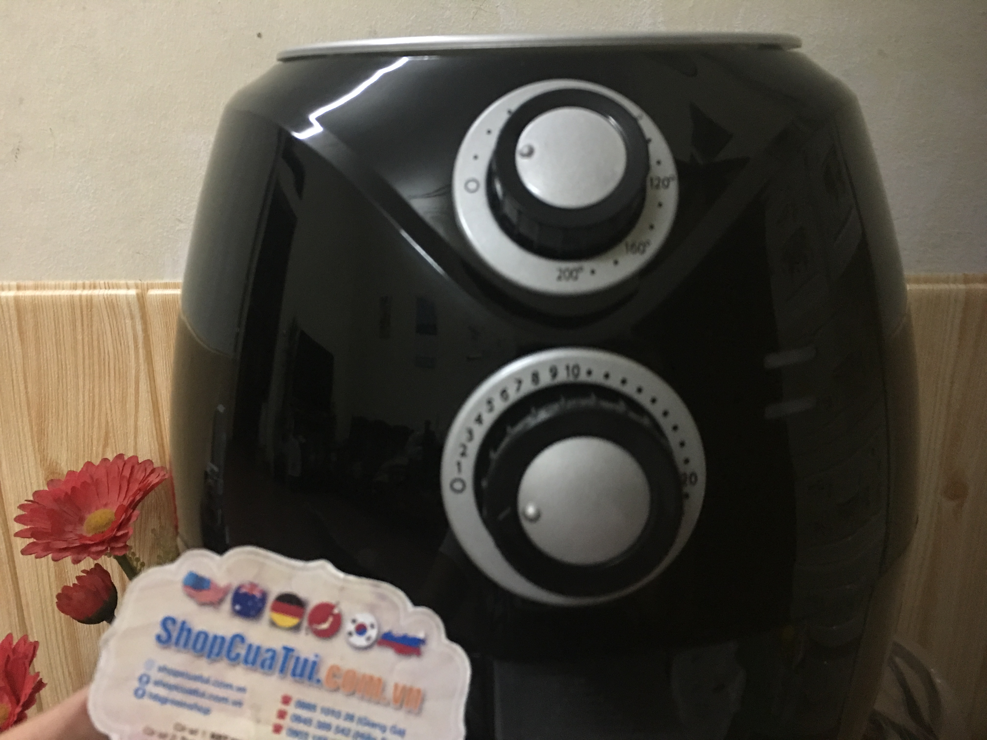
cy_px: 370
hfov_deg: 61.7
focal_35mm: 29
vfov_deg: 48.2
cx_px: 494
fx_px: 827
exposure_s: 1/8
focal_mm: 4.15
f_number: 2.2
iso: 100
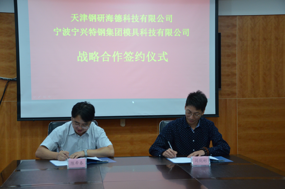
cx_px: 142
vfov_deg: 21.5
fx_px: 498
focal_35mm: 63
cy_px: 94
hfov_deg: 32.0
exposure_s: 1/30
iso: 1600
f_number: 4.8
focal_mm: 42
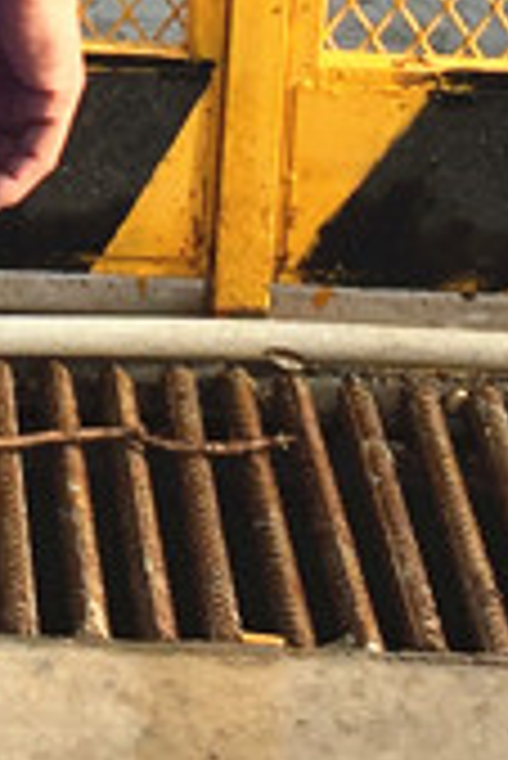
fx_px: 3760
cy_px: -504
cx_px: -319
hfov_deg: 7.6
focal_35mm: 178
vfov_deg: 10.9
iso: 32
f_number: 2.2
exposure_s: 1/1099
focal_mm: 4.15
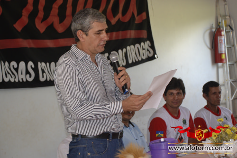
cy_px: 79
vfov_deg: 13.8
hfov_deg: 20.6
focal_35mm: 99
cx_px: 118
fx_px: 651
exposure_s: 1/60
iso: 640
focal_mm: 66
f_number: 5.3
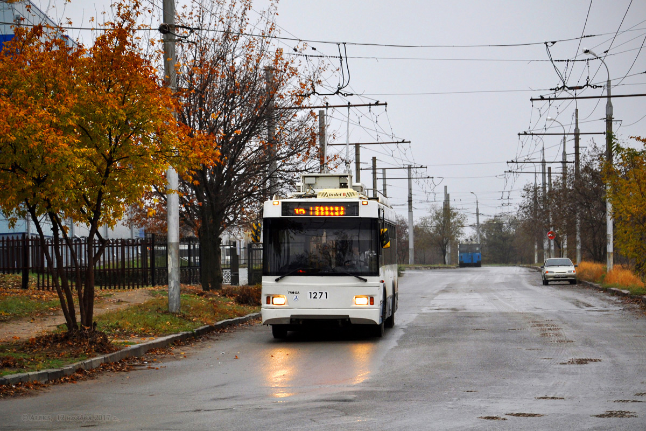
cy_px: 216
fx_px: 2019
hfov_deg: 18.2
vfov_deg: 12.2
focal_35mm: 112
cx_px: 323
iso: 400
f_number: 5.3
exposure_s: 1/160
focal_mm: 75
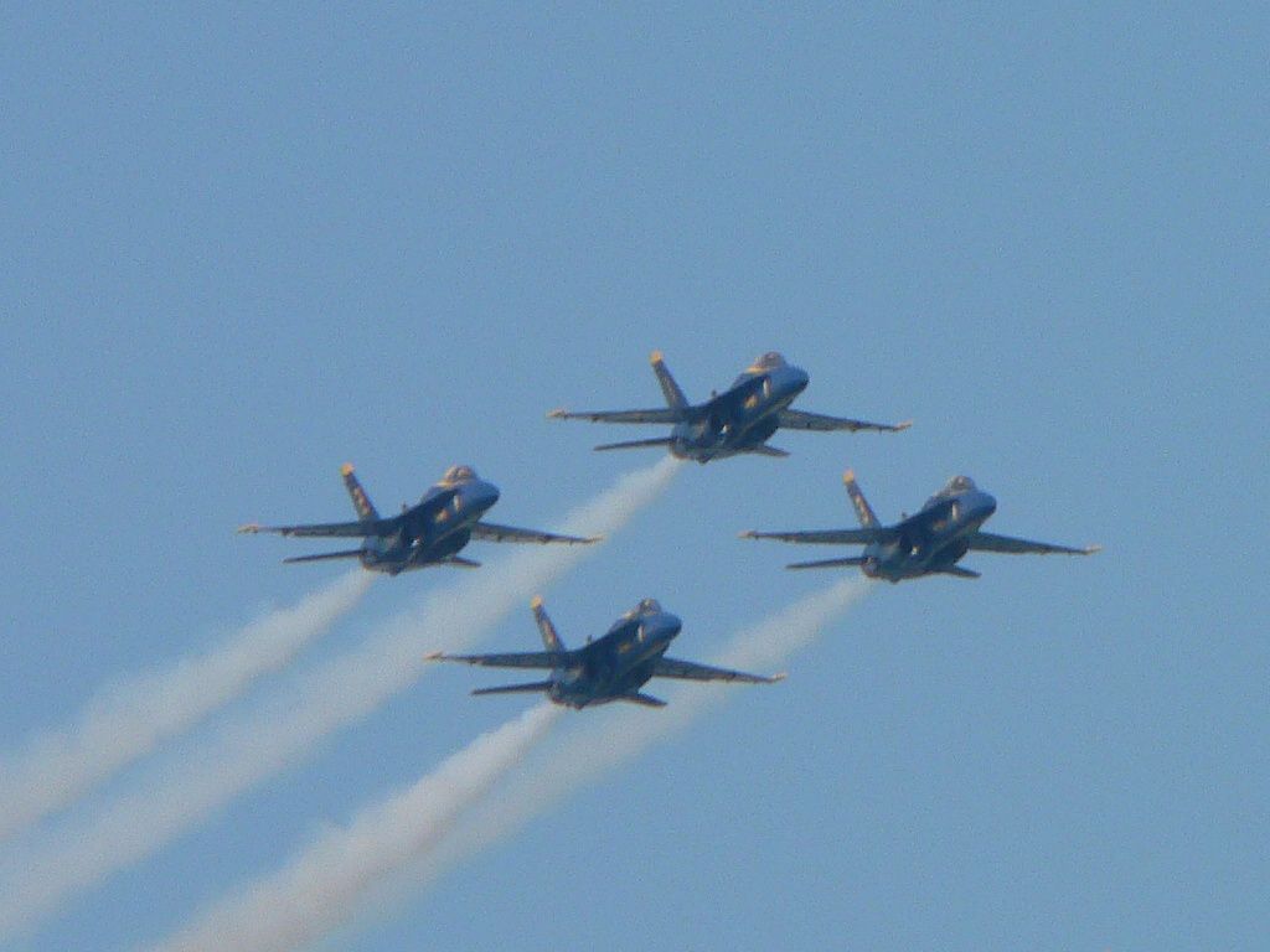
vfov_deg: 3.4
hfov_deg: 4.6
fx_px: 15849
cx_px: 635
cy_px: 476
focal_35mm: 432
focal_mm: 72
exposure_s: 1/500
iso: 80
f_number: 5.6
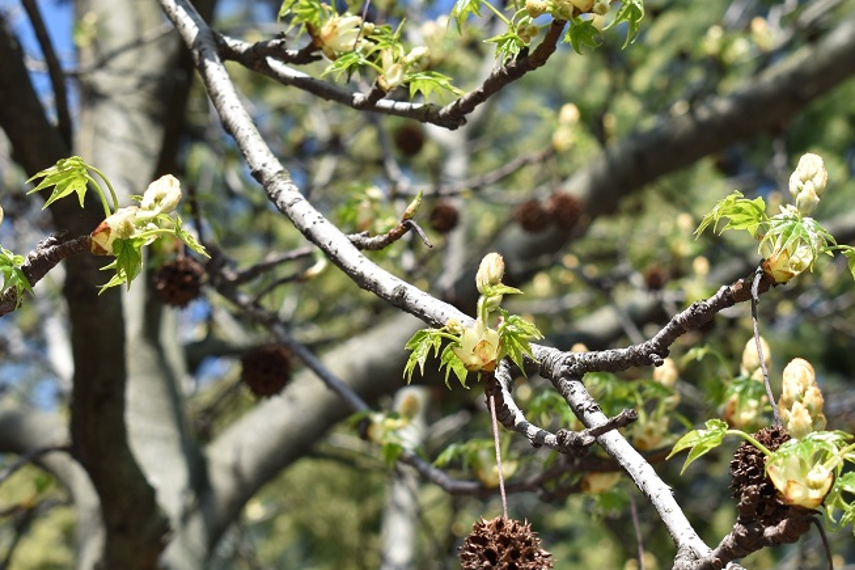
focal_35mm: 114
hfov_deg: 18.0
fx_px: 2699
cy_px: 344
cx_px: 460
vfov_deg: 12.0
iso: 200
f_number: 8
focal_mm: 55
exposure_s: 1/250
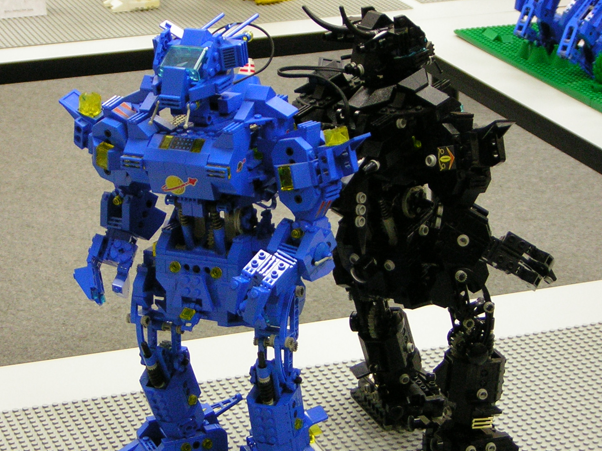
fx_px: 2000
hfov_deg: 17.1
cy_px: 244
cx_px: 276
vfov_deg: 12.9
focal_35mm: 115
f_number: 4.6
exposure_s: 1/5.5
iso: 115
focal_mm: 13.6
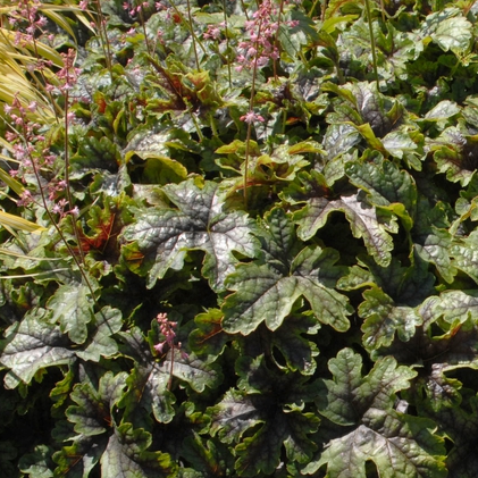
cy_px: 292
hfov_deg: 19.3
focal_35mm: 87
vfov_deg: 19.9
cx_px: 501
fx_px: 1359
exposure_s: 1/350
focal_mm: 28
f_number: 10
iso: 400
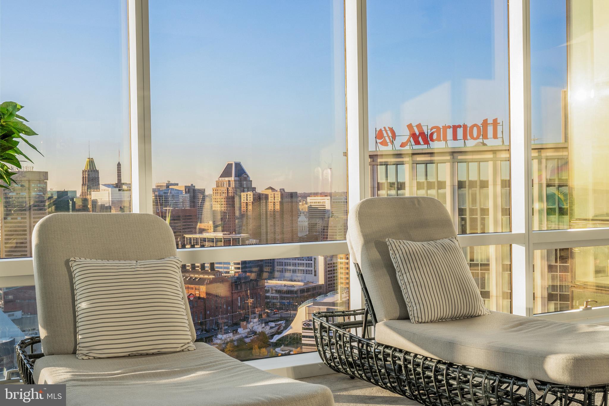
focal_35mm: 42
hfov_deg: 46.4
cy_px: 203
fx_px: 710
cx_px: 304
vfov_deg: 31.9
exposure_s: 1/40
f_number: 8
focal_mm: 28.5
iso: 200
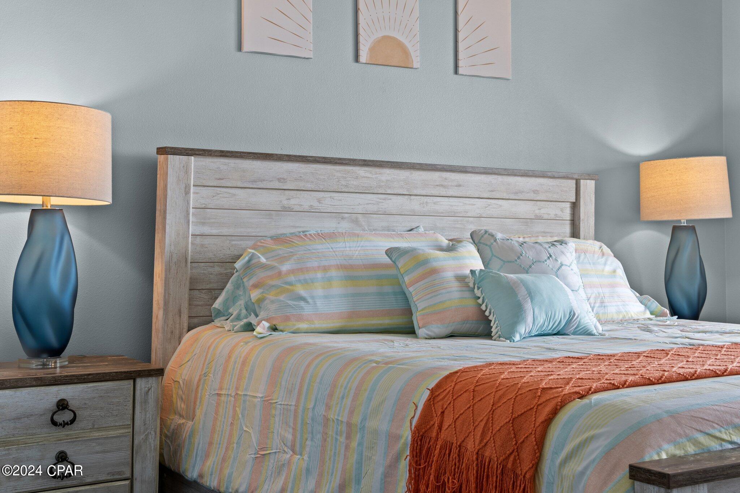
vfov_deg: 29.9
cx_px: 370
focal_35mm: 45
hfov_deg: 43.6
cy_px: 246
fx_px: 925
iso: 400
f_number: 9
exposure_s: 1/4
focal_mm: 30
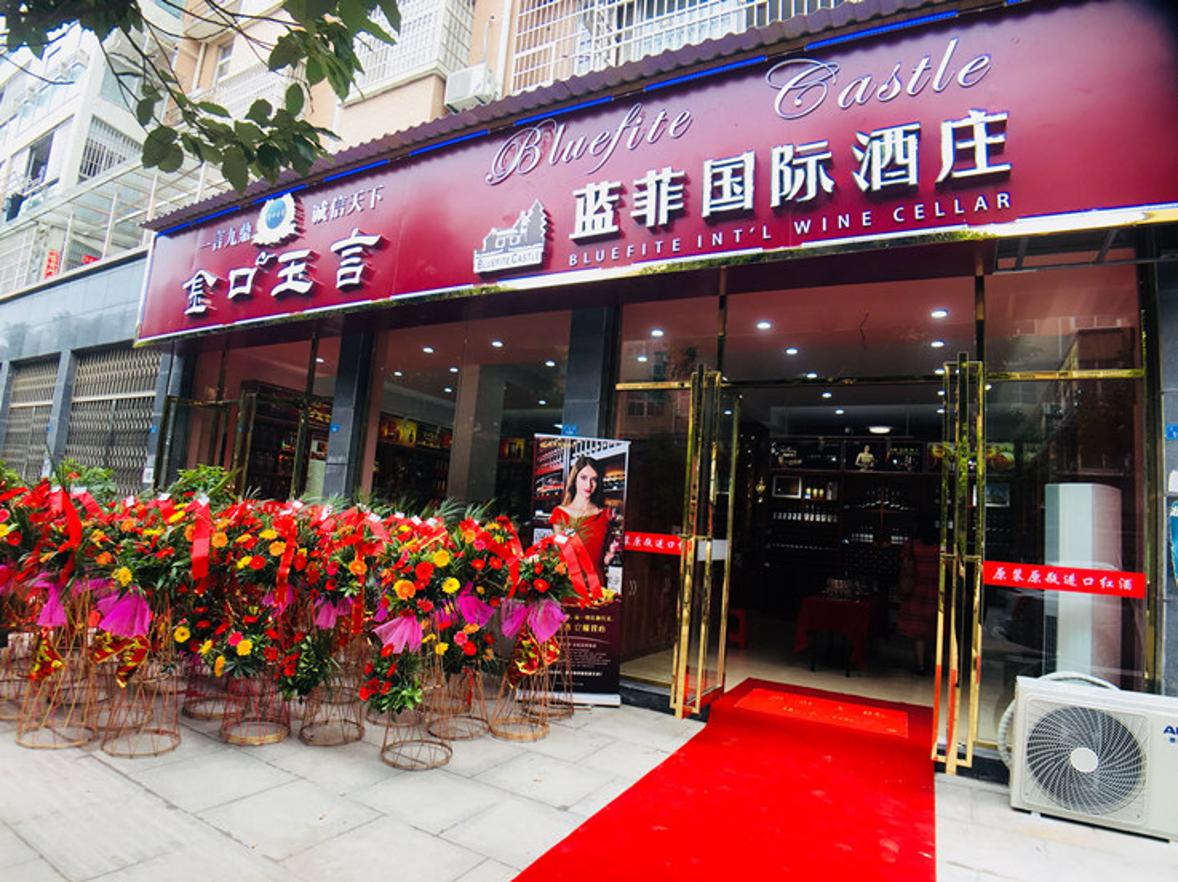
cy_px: 441
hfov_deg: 61.7
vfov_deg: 48.2
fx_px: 986
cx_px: 589
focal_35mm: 29
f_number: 2.2
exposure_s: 1/100
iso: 25
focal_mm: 4.15
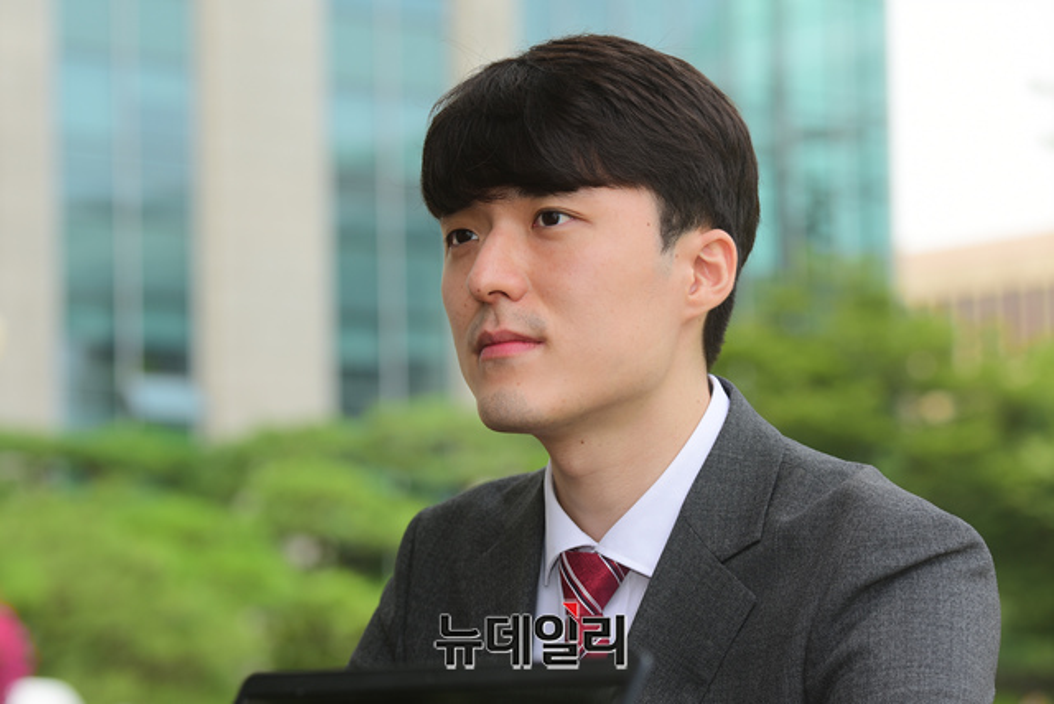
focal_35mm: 135
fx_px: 3953
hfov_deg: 15.2
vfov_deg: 10.2
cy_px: 352
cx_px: 527
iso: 125
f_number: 6.3
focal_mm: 135
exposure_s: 1/200
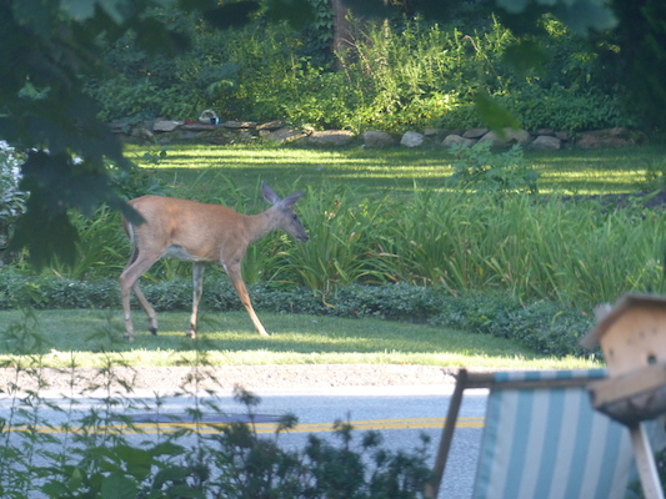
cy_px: 250
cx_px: 333
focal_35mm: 279
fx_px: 5369
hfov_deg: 7.1
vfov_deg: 5.3
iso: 320
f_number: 2.8
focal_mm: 50.2
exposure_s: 1/80
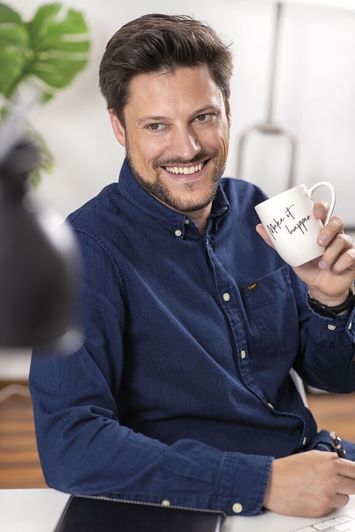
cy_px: 266
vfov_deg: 23.9
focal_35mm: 85
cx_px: 178
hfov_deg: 16.1
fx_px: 1257
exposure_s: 1/160
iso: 400
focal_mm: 85
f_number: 2.8
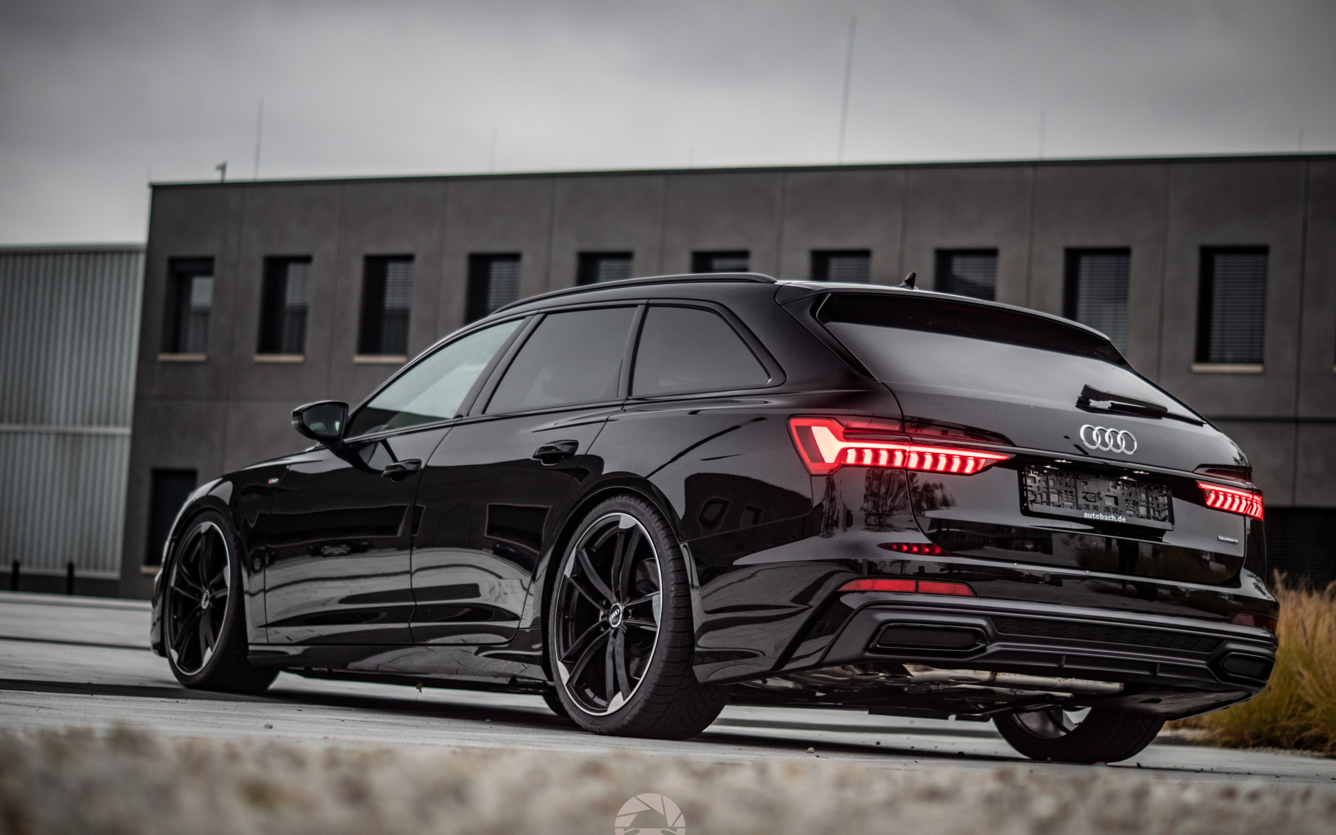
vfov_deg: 16.9
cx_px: 668
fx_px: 2804
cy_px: 446
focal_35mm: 77
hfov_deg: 26.8
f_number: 1.8
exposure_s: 1/45
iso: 250
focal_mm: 50
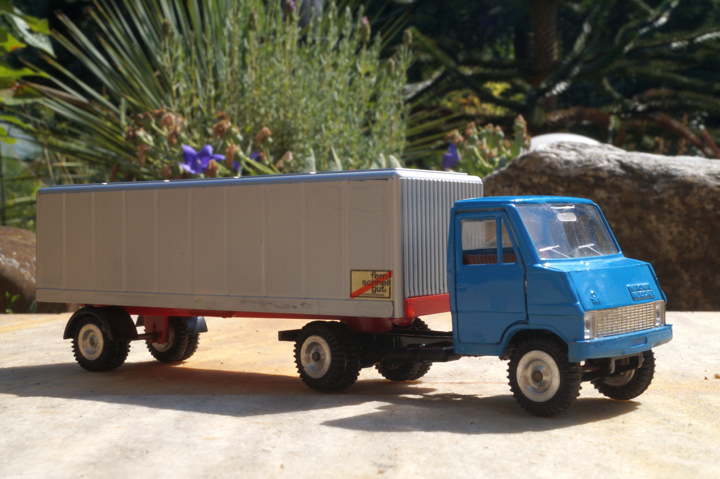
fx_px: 1049
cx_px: 360
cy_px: 240
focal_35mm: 52
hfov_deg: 37.9
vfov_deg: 25.7
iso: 200
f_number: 25
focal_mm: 35
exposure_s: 1/60
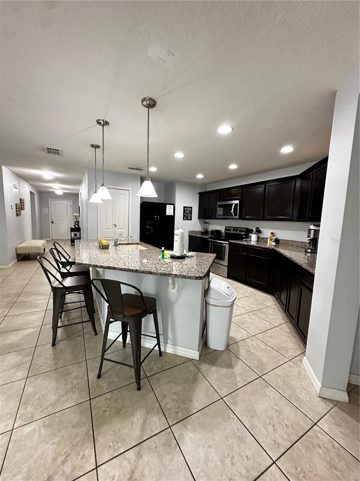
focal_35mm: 14
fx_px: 194
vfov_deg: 102.1
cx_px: 180
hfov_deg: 85.7
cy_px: 240
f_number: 2.2
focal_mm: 2.22
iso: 320
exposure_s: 1/60
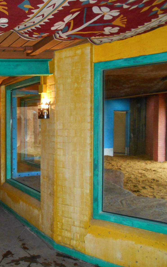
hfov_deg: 32.8
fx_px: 269
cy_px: 134
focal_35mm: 37
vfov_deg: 52.7
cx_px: 18
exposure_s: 1/25
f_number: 3.2
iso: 400
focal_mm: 4.6
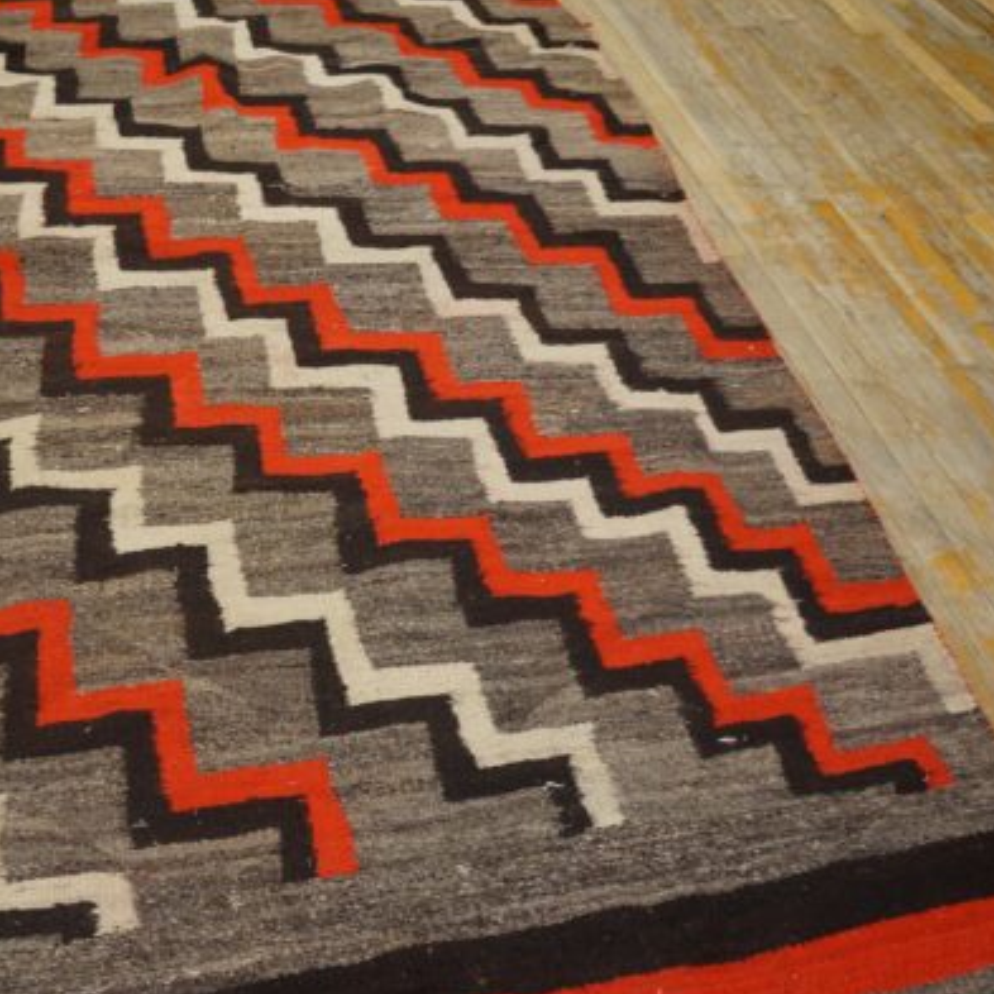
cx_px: 268
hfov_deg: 45.8
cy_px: 497
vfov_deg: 47.2
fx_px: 1137
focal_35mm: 35
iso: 800
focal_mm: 18
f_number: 4
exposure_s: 1/60
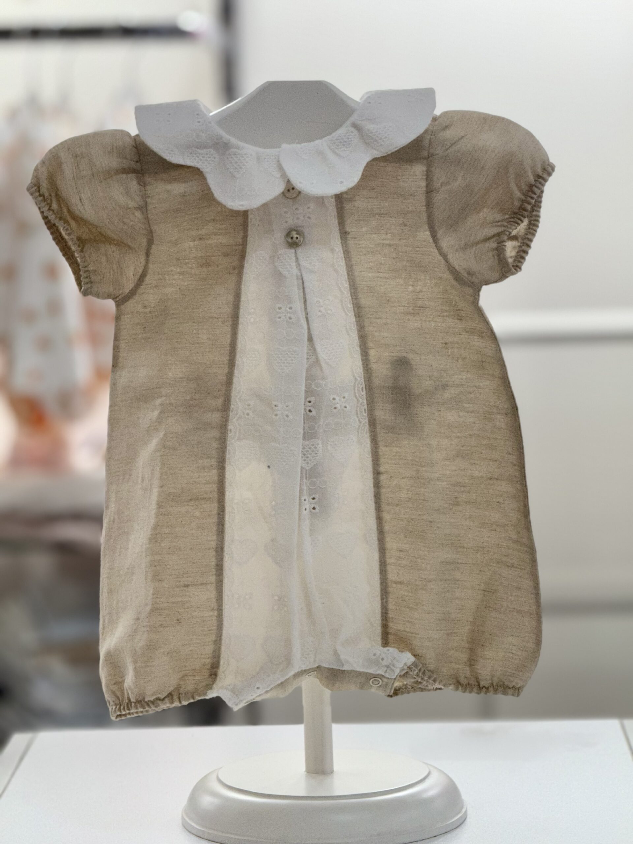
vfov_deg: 16.4
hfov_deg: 12.3
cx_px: 316
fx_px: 2926
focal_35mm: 120
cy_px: 422
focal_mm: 15.66
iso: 125
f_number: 2.8
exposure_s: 1/100
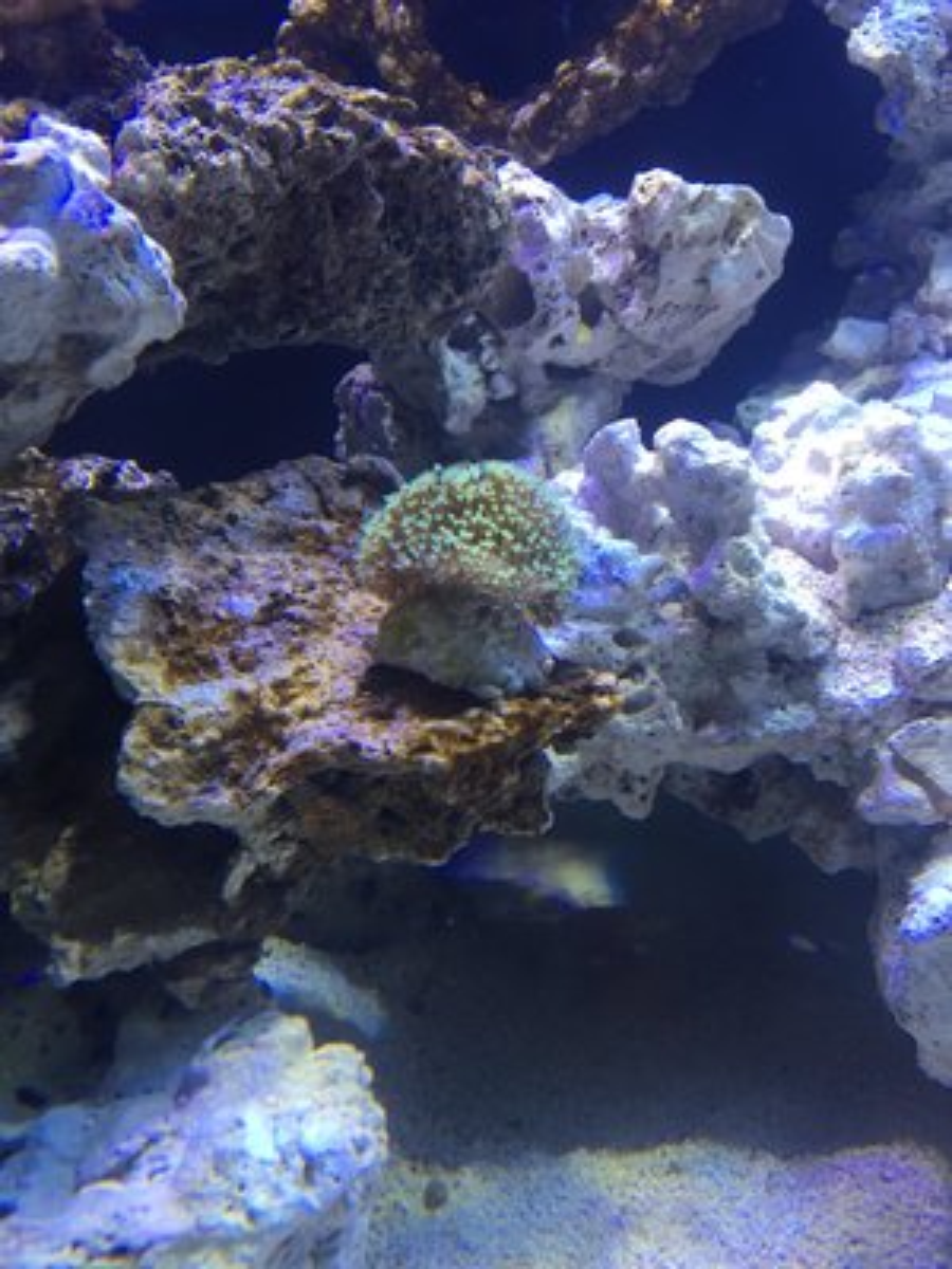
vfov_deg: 61.7
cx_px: 476
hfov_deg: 48.2
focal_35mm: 29
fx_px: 1063
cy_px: 634
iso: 40
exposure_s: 1/100
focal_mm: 4.15
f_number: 2.2
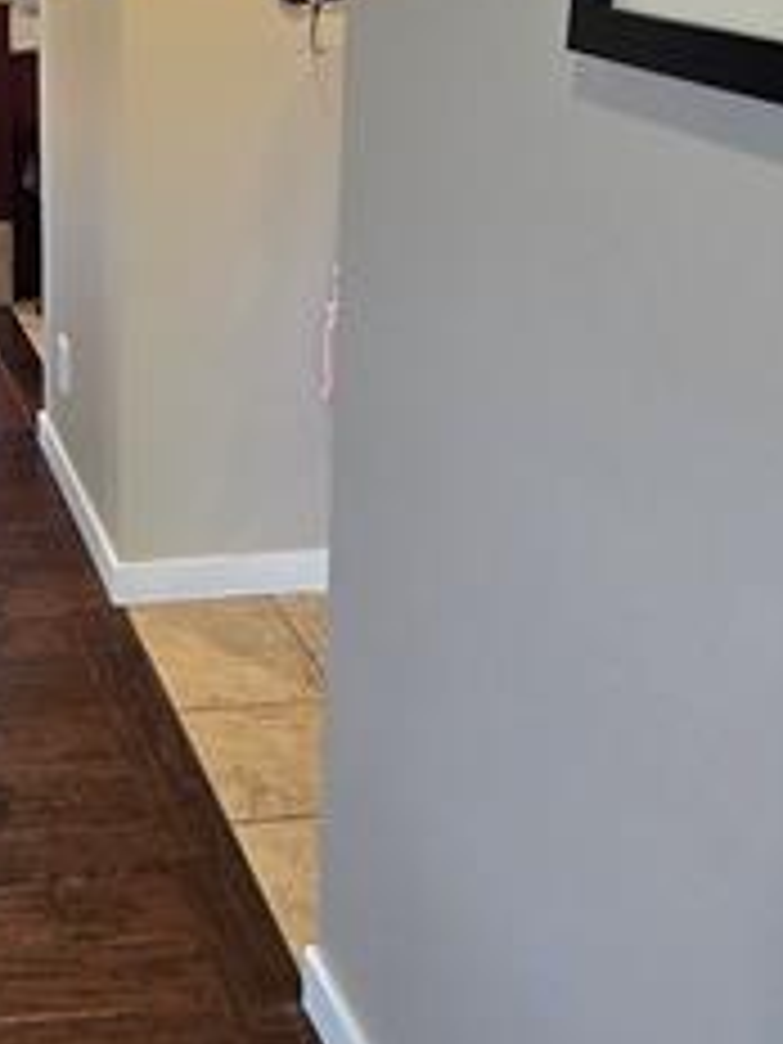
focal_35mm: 43
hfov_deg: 29.4
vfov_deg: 42.1
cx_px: -135
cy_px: 225
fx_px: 1297
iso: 400
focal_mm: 2.2
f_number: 2.2
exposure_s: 1/60
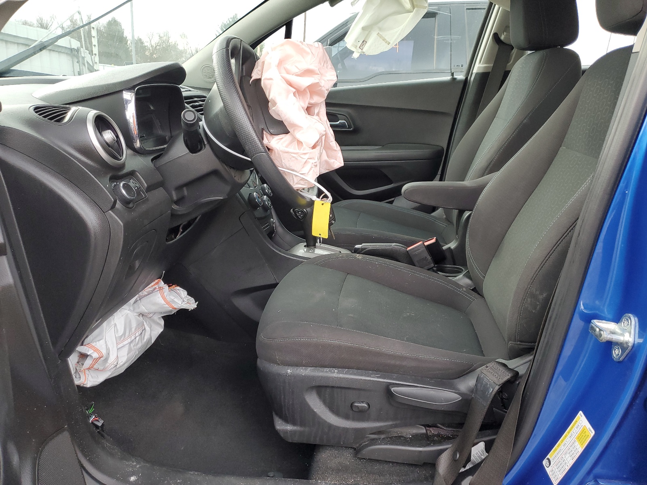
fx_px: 486
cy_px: 242
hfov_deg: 67.3
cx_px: 324
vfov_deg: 53.1
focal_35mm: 26
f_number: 1.5
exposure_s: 1/120
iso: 80
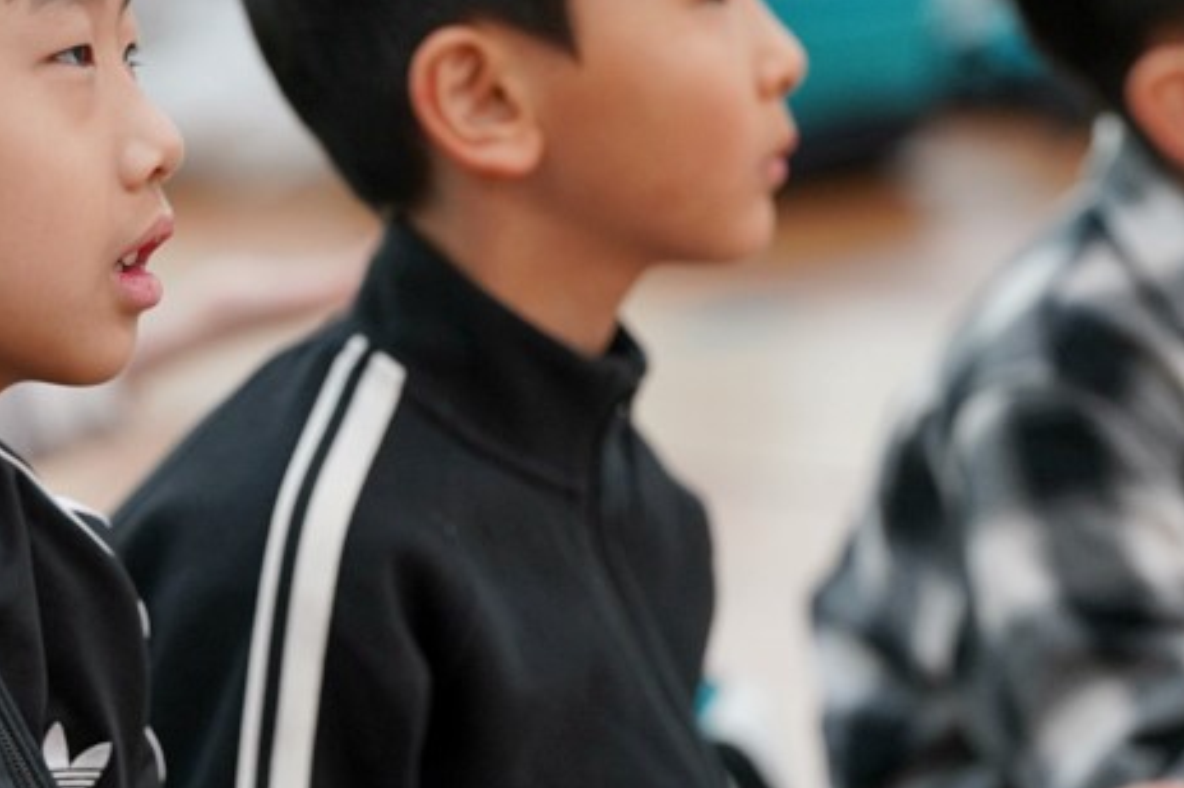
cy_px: 311
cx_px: 242
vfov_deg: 5.3
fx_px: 8482
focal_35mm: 258
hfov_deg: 8.0
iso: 2000
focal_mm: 133
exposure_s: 1/160
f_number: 4
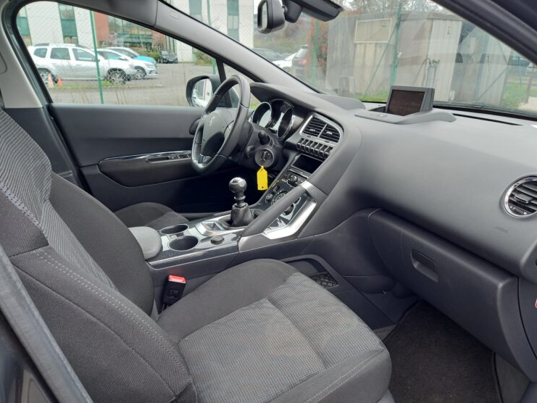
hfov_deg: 65.3
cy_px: 215
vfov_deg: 51.3
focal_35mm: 27
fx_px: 419
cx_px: 278
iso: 50
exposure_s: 1/50
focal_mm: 4.6
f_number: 2
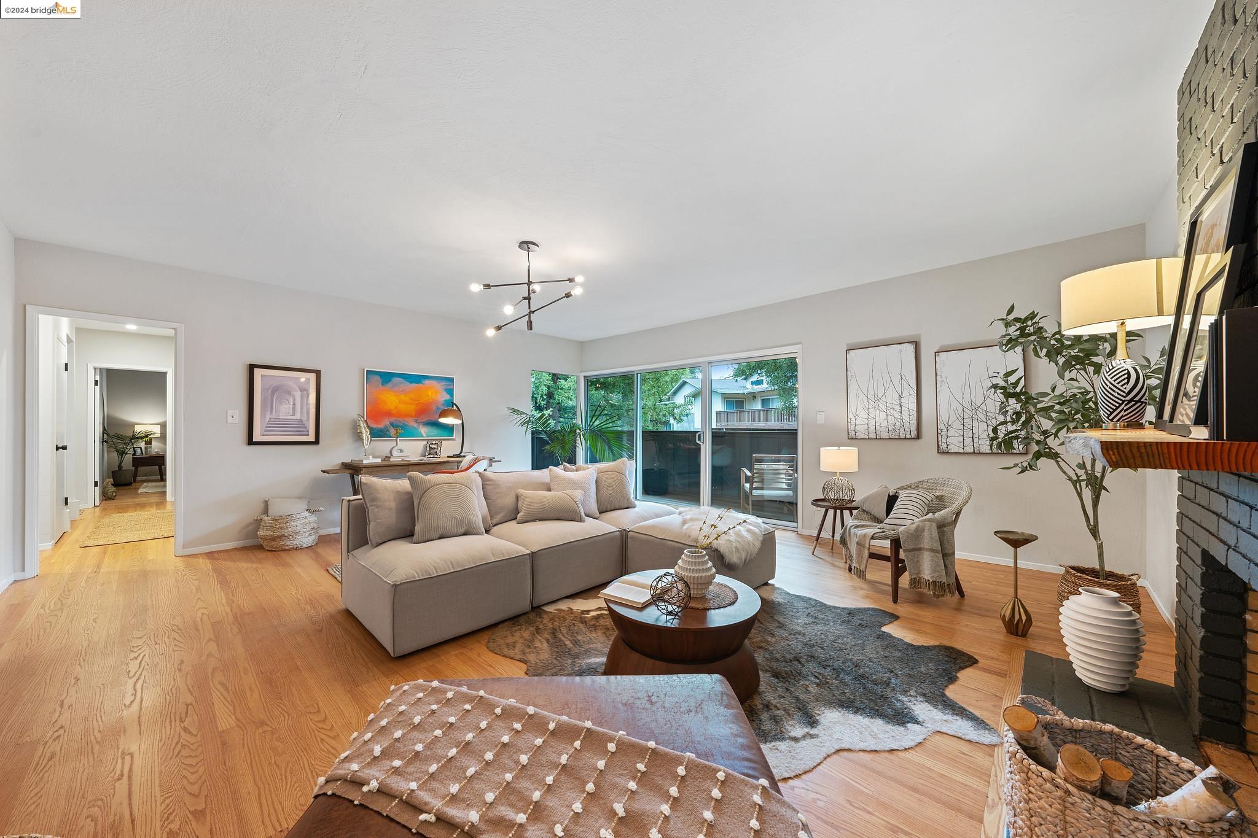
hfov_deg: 108.3
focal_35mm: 13
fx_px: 454
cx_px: 629
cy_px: 419
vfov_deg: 85.4
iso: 160
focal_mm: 13
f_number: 9
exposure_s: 1/2
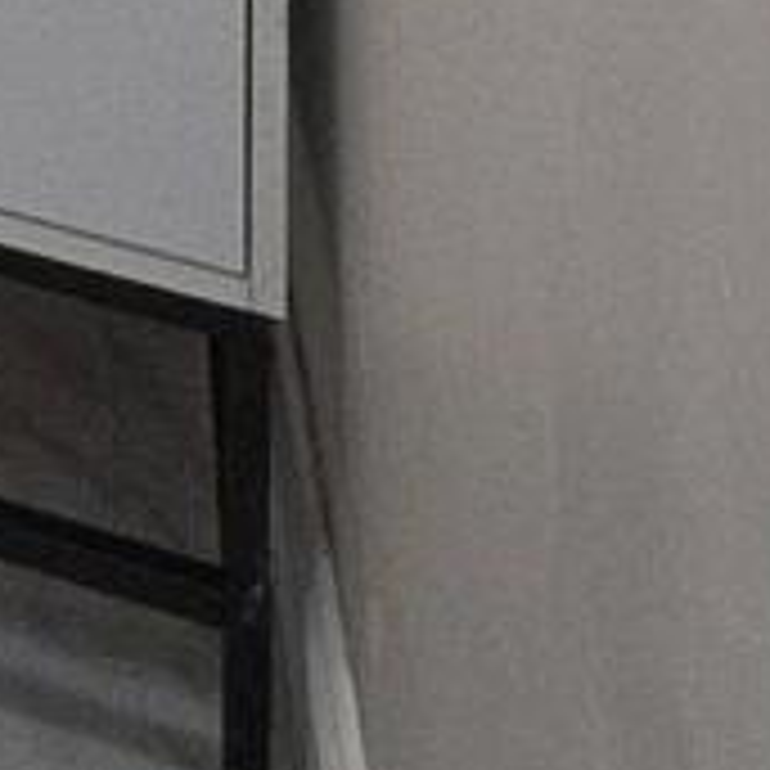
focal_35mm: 103
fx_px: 2592
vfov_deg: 10.7
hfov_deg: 11.9
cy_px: -1612
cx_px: -1328
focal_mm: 2.2
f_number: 1.9
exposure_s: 1/60
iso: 80
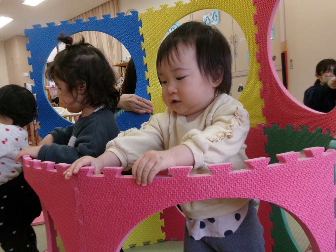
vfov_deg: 49.7
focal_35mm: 28
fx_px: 272
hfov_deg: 63.4
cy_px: 126
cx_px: 168
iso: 513
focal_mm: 5.1
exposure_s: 1/125
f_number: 3.9
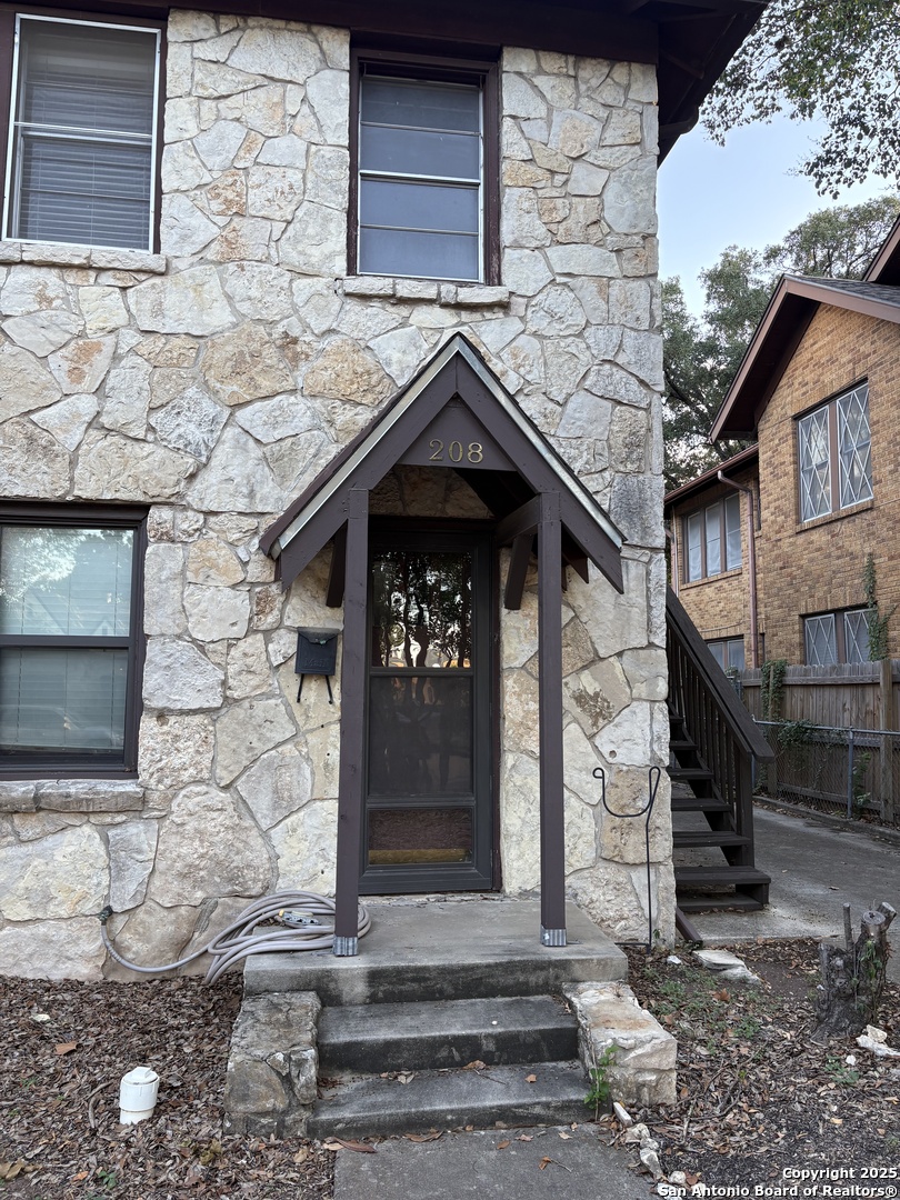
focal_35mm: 26
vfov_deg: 67.3
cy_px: 600
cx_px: 450
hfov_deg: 53.1
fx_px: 901
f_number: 1.6
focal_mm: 5.96
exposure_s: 1/121
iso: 50
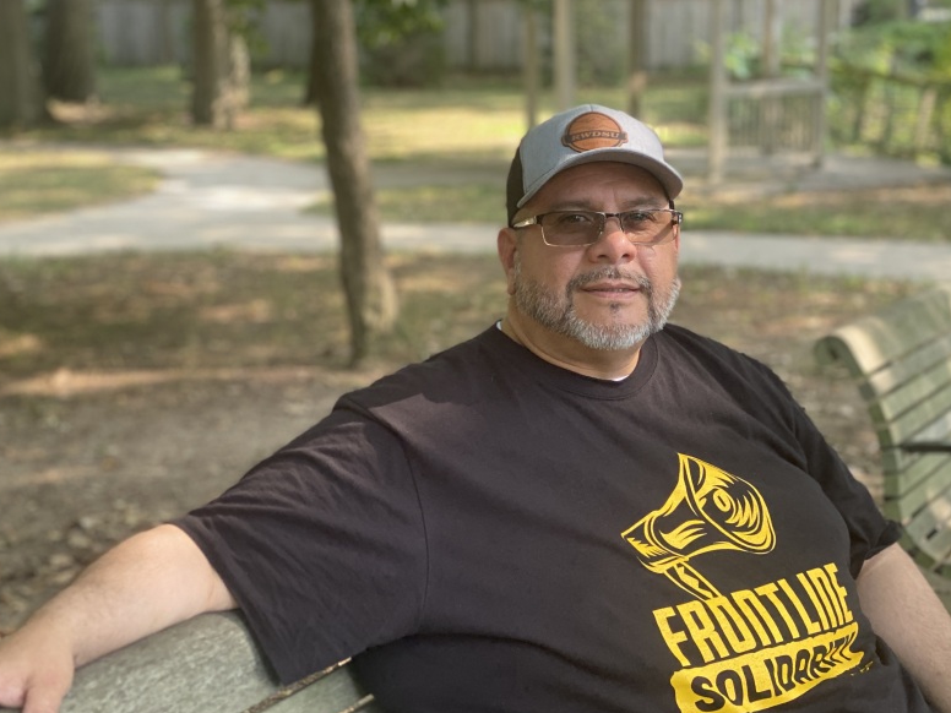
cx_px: 457
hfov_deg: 29.0
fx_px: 1841
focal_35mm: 67
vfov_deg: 21.9
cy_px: 420
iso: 64
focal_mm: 6
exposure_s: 1/122
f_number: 2
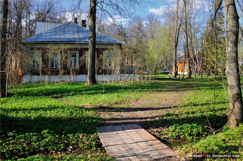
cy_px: 80
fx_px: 243
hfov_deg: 53.2
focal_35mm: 36
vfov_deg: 36.8
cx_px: 122
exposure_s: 1/250
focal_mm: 24
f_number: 7.1
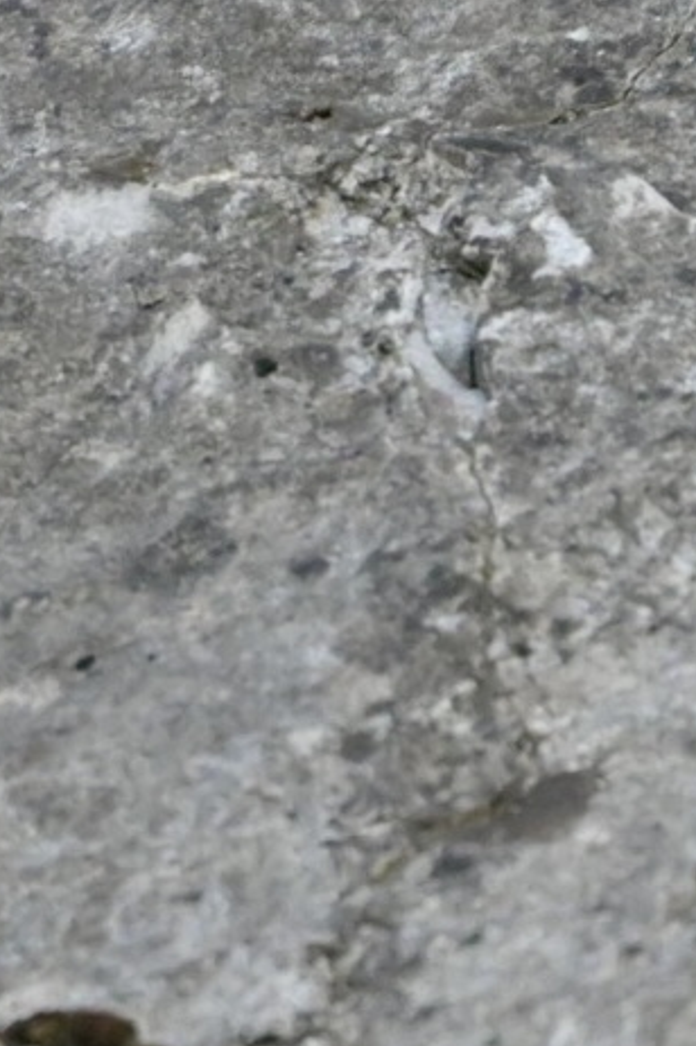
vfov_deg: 1.2
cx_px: -867
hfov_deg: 0.8
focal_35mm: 1701
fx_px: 49399
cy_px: 209
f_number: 4
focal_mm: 560
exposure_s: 1/1600
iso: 2500
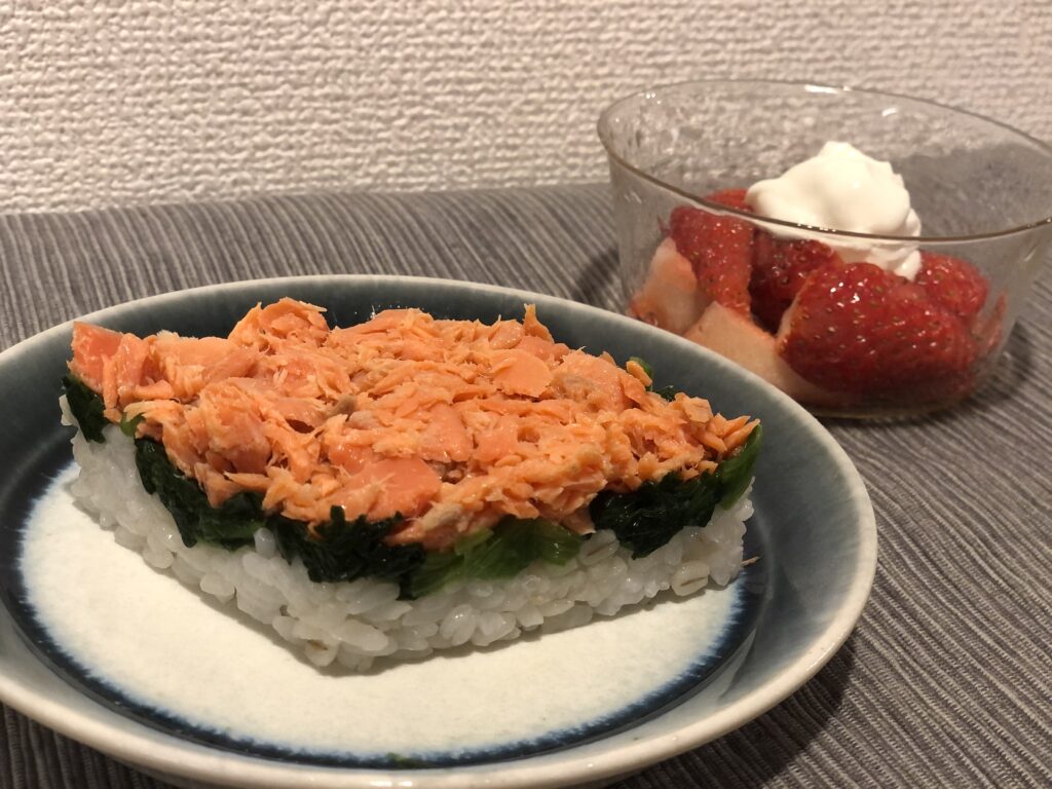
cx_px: 526
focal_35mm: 52
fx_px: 1580
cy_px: 394
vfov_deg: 28.0
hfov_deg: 36.8
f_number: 2.4
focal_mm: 6
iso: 125
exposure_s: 1/33
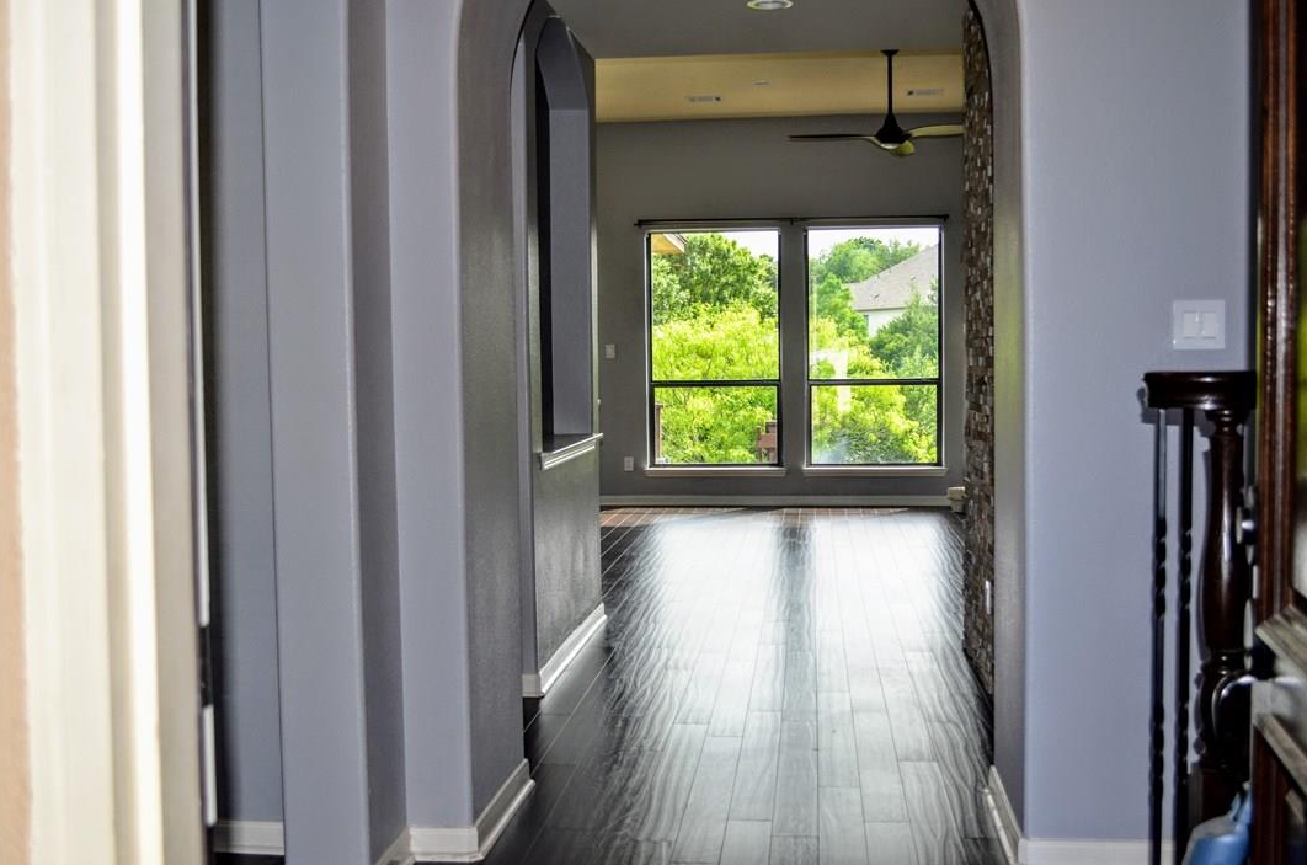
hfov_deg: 48.6
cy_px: 423
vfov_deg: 33.2
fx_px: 1449
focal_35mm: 40
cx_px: 654
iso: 200
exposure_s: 1/200
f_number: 4.2
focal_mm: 26
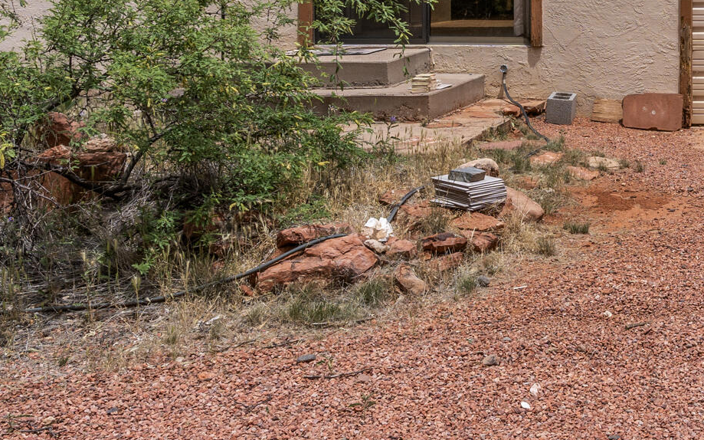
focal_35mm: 61
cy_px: -22
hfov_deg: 30.2
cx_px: 763
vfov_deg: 20.5
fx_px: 1170
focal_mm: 22
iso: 250
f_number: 9
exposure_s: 1/640
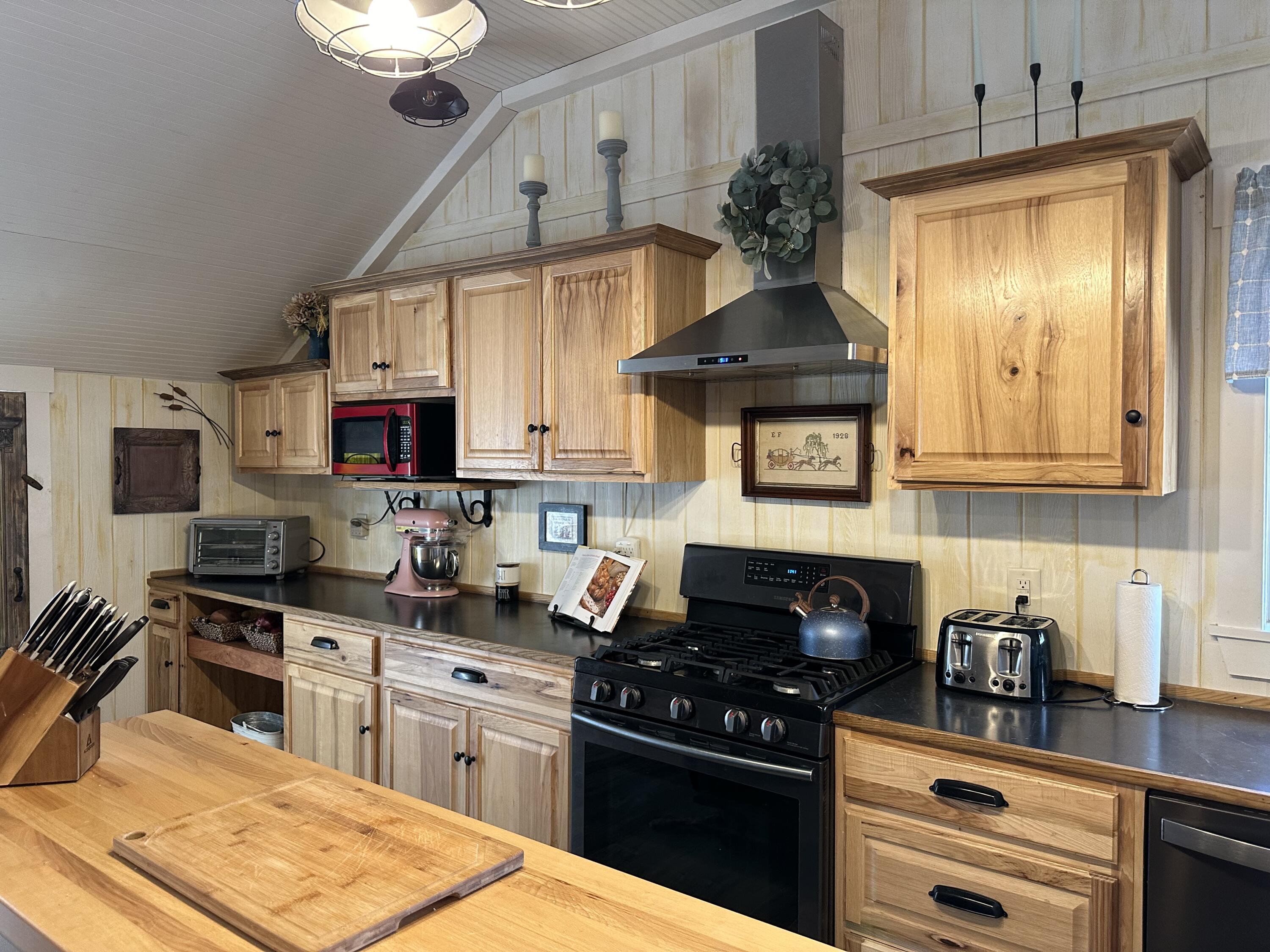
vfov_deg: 56.8
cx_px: 635
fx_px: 881
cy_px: 476
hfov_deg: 71.6
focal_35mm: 24
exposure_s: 1/60
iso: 250
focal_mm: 6.86
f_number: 1.78
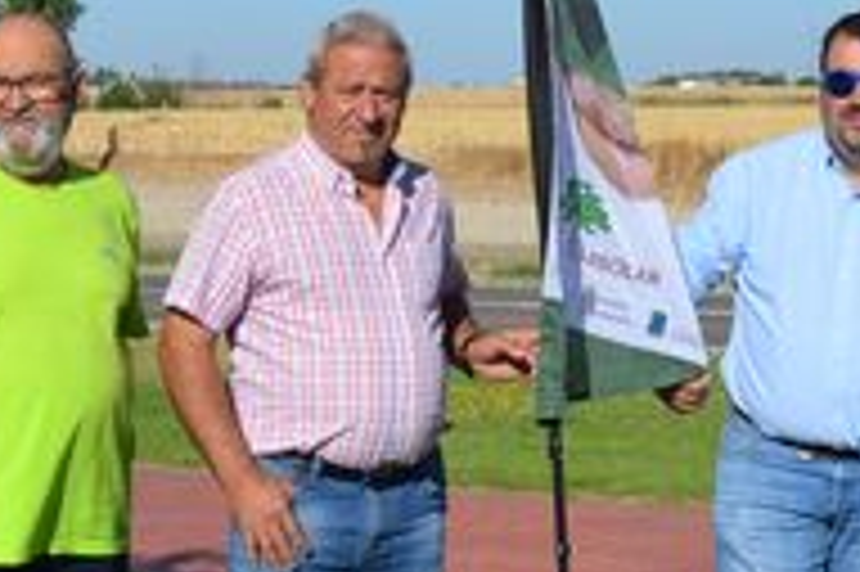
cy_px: 212
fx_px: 3890
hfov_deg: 12.5
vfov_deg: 8.4
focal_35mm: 163
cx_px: 725
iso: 100
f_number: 9
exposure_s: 1/400
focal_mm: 26
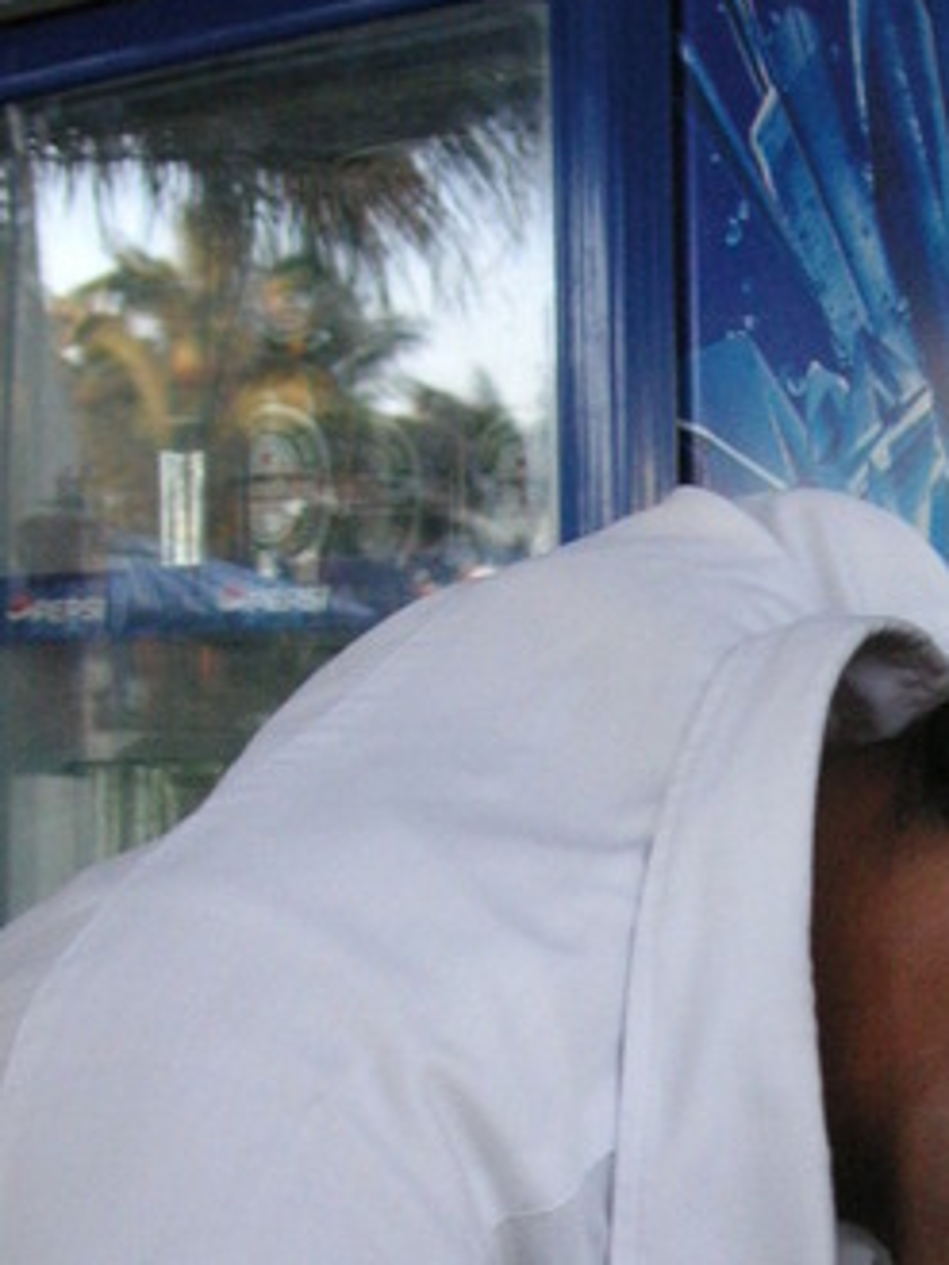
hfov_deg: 16.1
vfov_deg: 21.3
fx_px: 3288
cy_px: 1142
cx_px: 937
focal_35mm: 90
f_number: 2.8
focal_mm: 6.1
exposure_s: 1/45
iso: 80
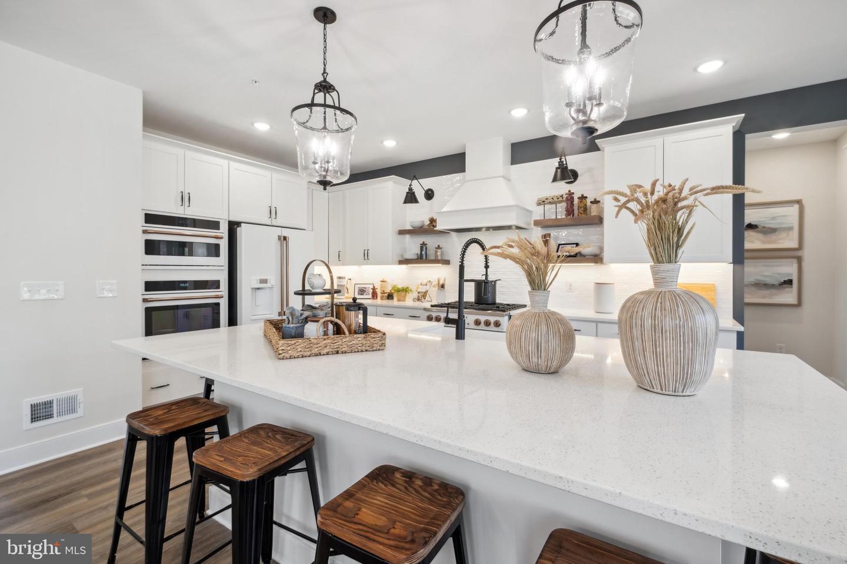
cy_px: 282
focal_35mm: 15
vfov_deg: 77.3
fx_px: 353
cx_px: 424
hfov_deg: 100.4
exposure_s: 1/30
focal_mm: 10
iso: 200
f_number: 8
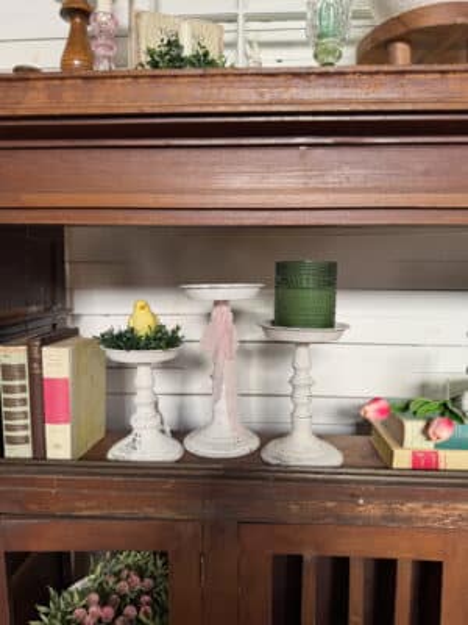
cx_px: 234
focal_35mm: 24
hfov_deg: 56.8
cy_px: 312
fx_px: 433
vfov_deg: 71.6
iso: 80
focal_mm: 6.76
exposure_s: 1/622
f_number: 1.78
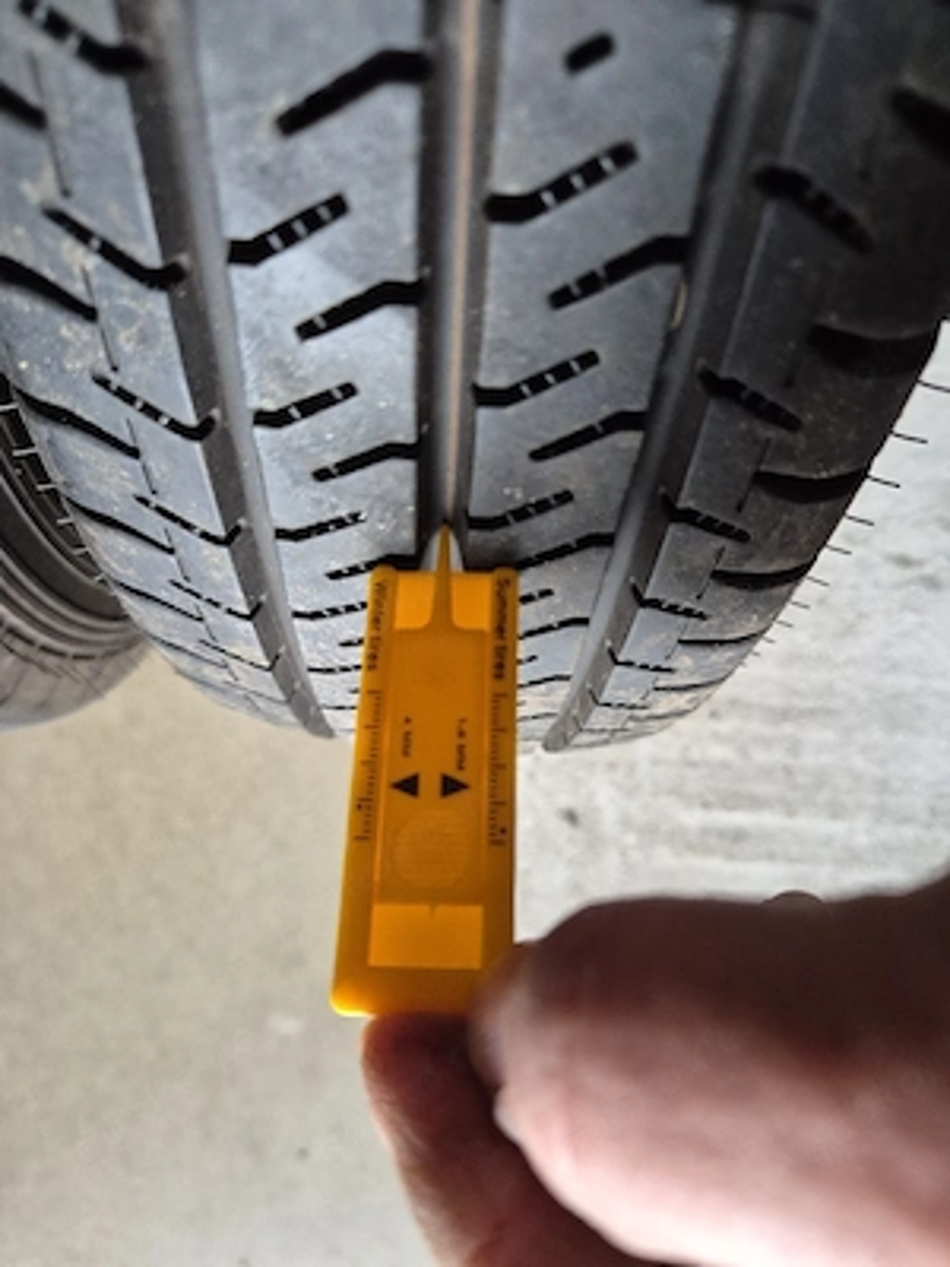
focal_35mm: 23
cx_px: 475
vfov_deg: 73.9
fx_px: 842
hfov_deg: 58.9
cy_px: 634
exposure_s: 1/100
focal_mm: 5.4
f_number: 1.8
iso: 500
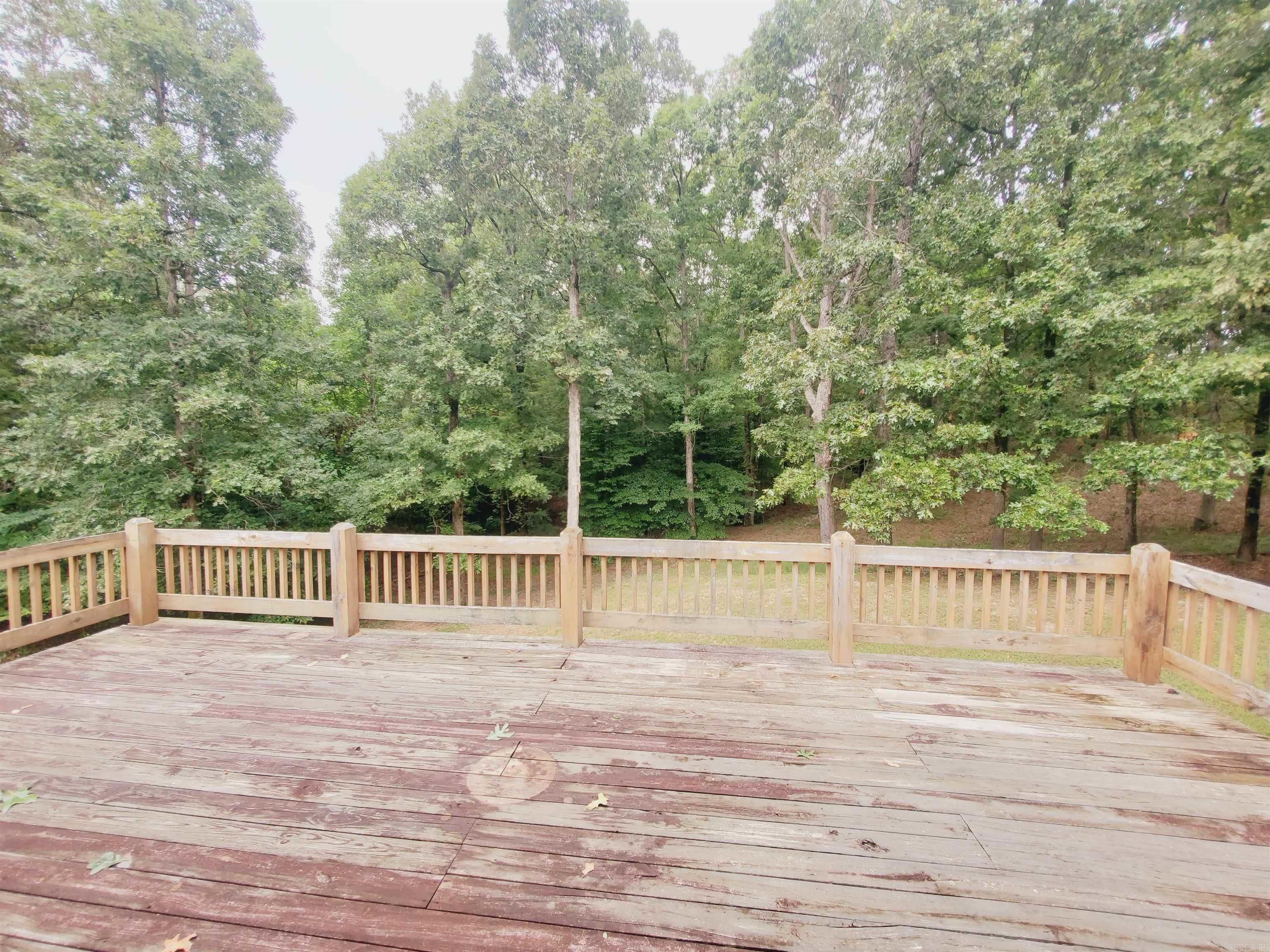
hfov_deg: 106.2
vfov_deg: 89.9
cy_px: 476
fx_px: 477
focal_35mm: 13
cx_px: 635
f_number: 2.2
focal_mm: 1.8
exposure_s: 1/178
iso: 50
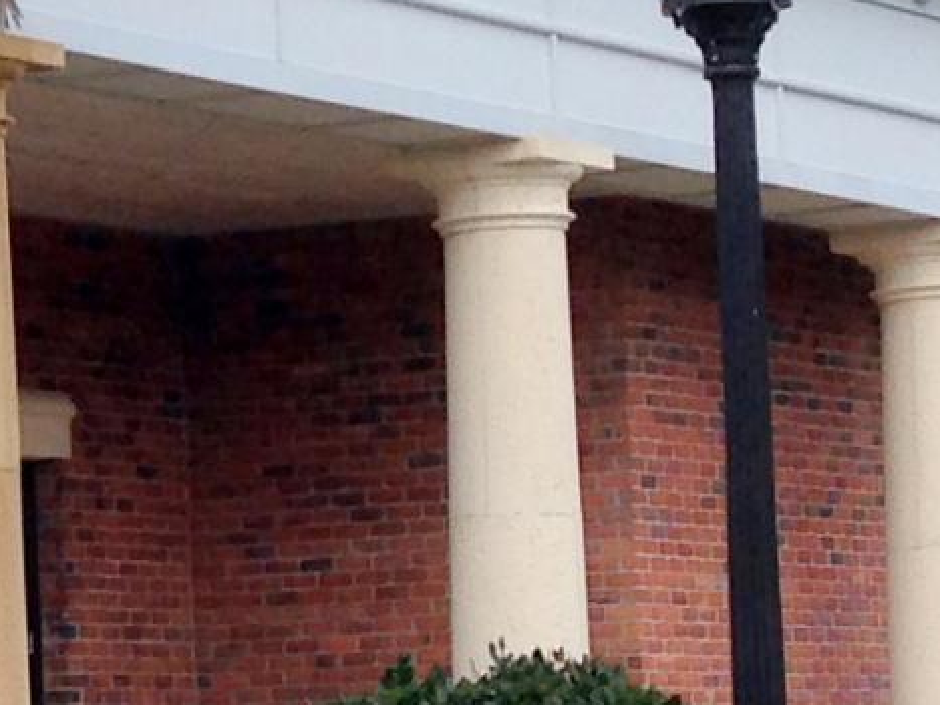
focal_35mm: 212
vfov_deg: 7.0
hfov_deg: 9.0
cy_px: 377
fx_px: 5755
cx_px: -564
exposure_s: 1/1022
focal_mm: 4.12
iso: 50
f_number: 2.4
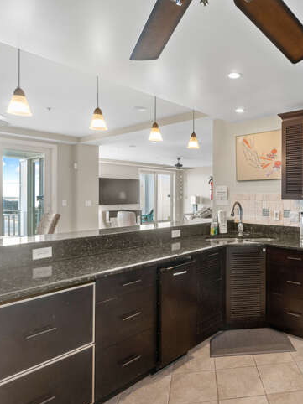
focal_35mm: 23
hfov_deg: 54.7
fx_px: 269
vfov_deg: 74.0
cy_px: 200
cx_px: 243
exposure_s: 1/2.5
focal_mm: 10
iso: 400
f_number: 8
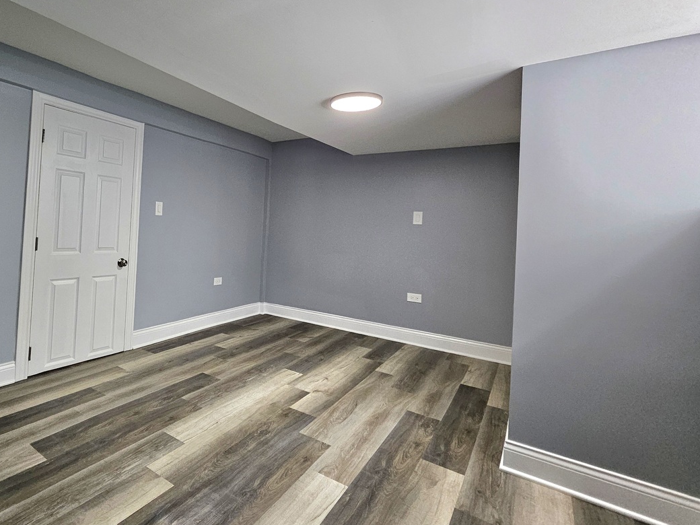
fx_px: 364
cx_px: 231
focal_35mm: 18
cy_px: 225
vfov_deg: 71.2
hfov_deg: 84.6
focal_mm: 1.74
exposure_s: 1/101
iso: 250
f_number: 2.2
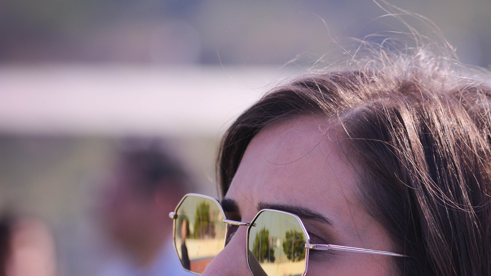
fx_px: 3073
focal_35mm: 236
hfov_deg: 9.1
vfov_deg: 5.1
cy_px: 415
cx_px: 302
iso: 200
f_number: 4
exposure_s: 1/2000
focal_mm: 112
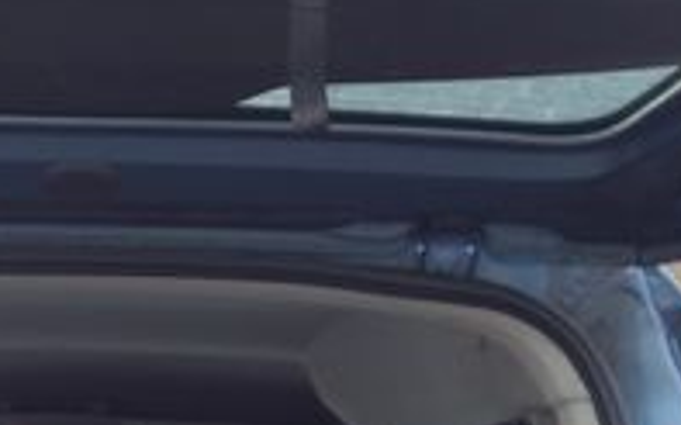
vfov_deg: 8.6
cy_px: 717
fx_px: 2746
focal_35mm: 148
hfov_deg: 14.0
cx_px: 66
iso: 125
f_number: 2.8
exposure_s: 1/30
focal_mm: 10.4
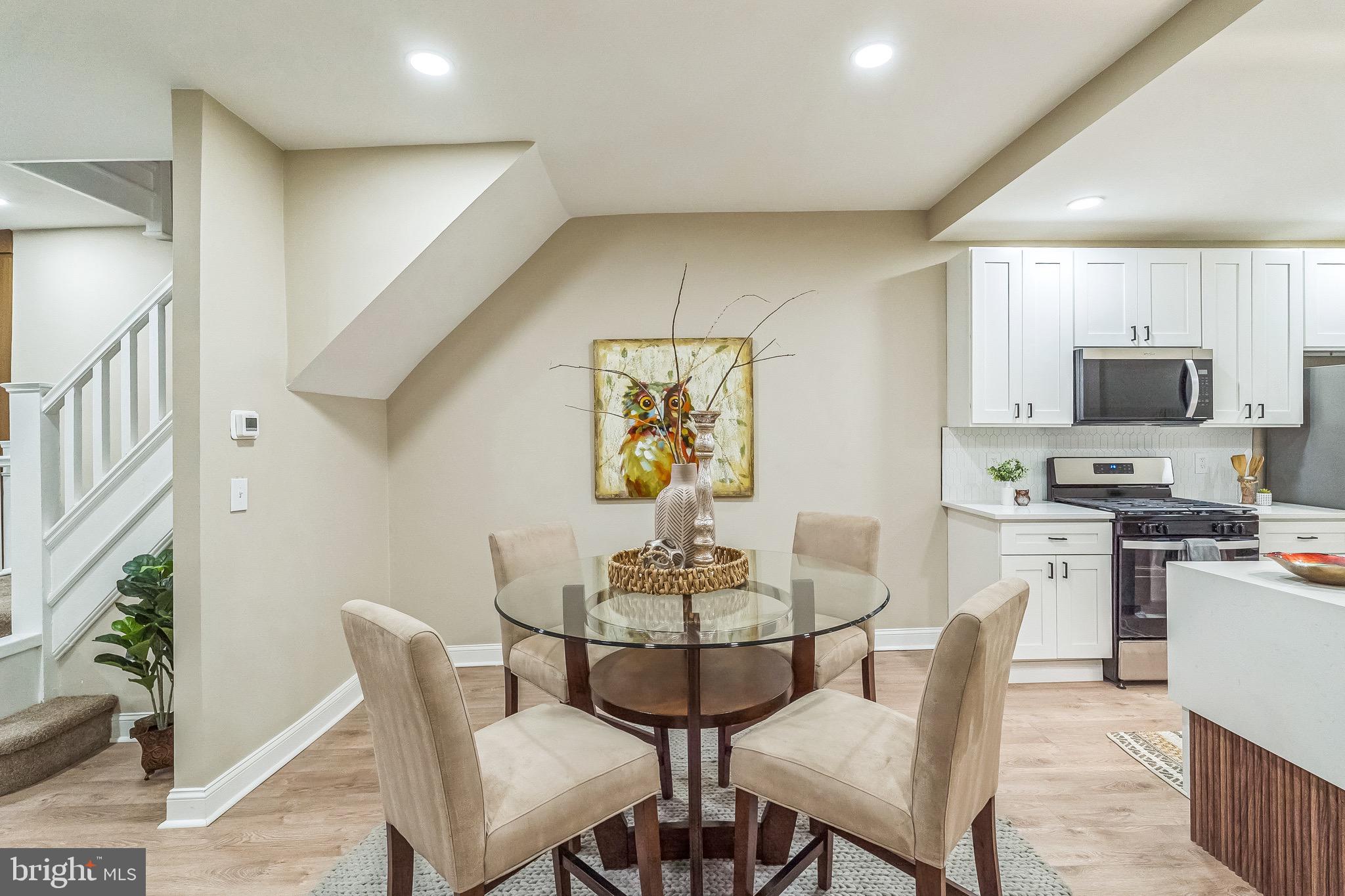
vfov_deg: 73.7
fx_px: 598
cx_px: 672
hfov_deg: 96.7
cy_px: 448
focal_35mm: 16
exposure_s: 1/100
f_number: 5.6
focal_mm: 16
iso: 1600
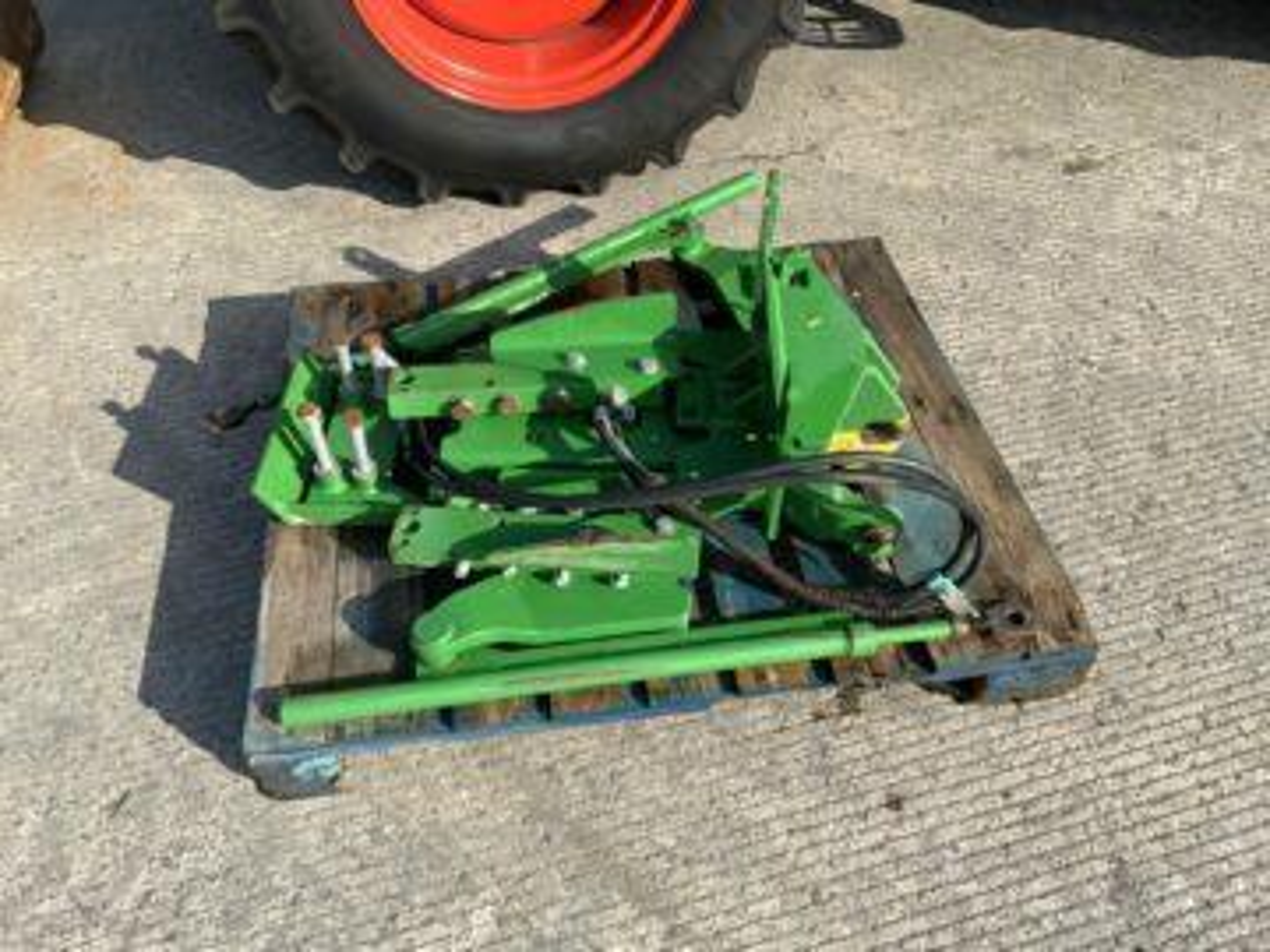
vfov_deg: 48.2
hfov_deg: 61.7
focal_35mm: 29
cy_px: 476
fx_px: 1064
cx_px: 635
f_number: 1.8
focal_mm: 3
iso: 16
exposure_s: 1/978
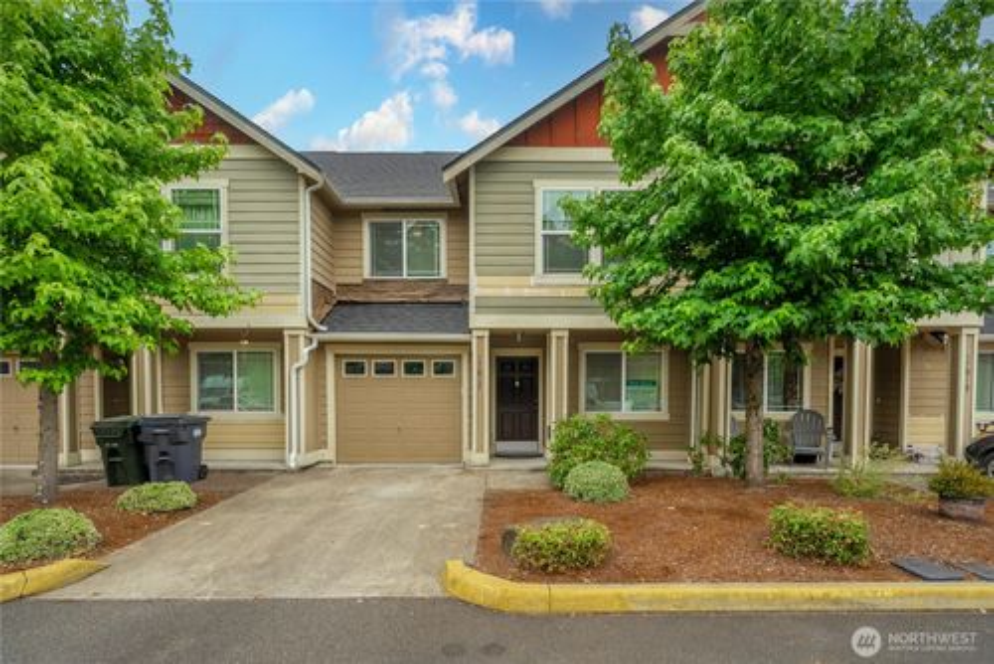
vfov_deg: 73.8
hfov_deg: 96.7
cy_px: 332
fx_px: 442
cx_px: 497
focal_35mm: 16
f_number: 7.1
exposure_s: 1/60
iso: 80
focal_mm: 16
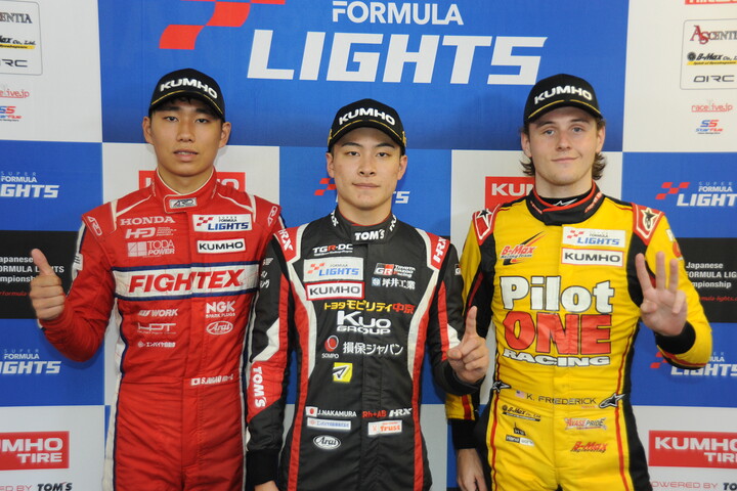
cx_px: 368
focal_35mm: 48
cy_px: 246
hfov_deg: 41.1
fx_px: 983
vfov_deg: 28.1
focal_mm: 48
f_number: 4.5
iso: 1600
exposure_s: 1/250
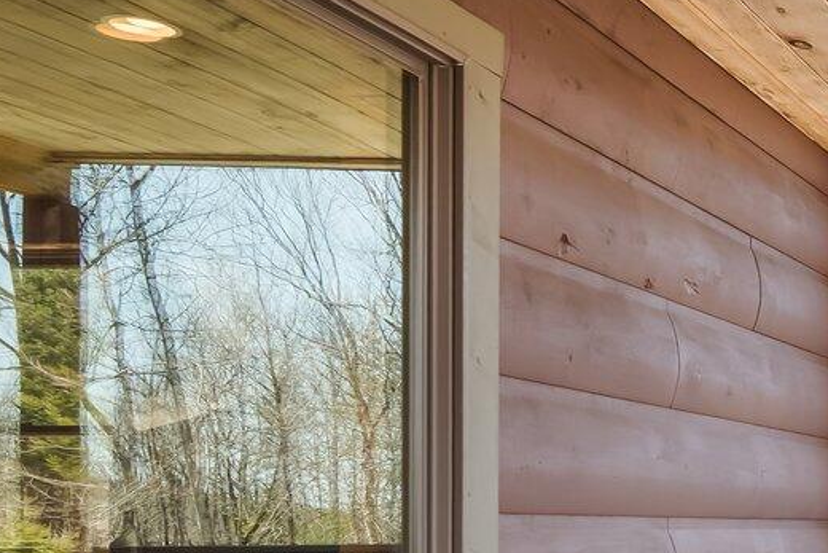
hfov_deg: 24.0
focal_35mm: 63
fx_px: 1449
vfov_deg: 20.8
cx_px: 1288
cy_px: 570
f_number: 8
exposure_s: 1/100
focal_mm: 16
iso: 320
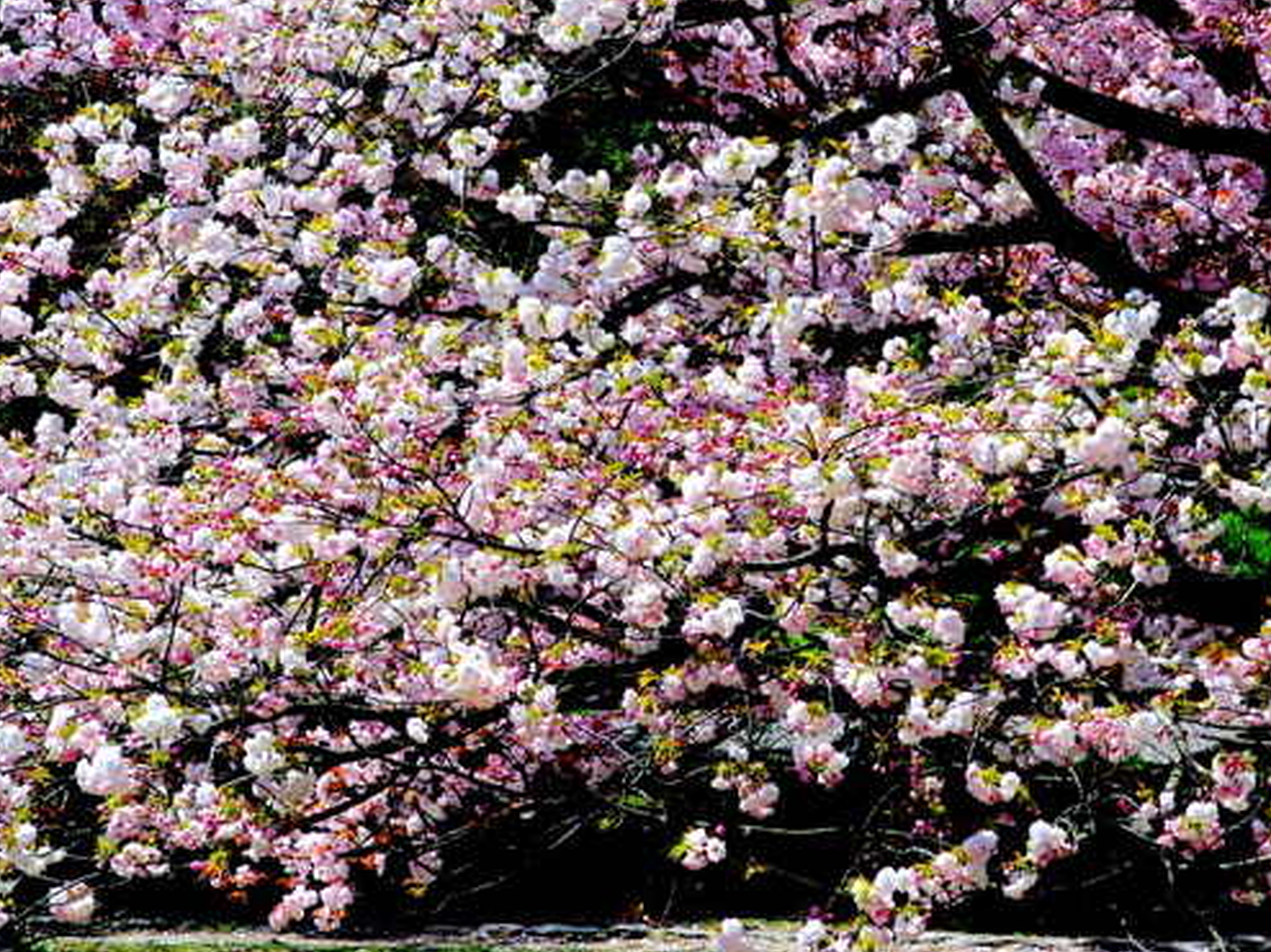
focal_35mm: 209
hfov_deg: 9.5
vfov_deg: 7.1
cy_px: 280
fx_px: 7670
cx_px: 973
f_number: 6.3
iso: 100
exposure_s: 1/500
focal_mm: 70
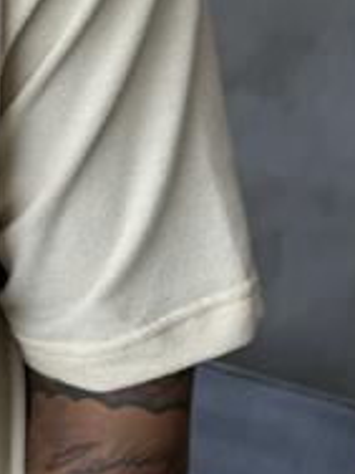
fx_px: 1395
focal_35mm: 102
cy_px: 459
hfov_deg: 13.2
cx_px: -267
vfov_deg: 18.8
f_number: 1.78
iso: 80
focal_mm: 6.76
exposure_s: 1/689
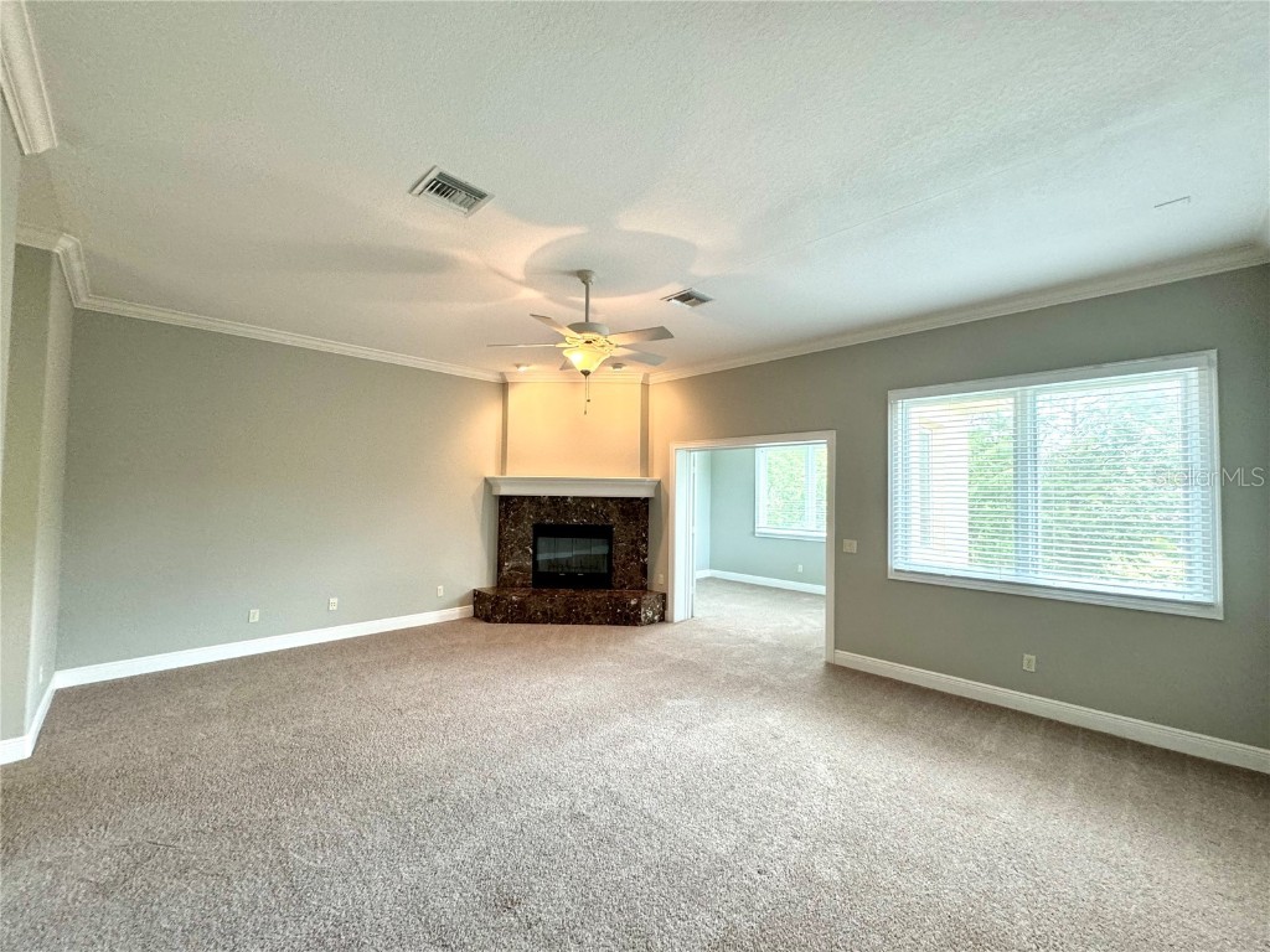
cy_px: 476
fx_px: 514
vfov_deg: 85.7
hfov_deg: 102.1
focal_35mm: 14
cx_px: 635
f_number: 2.2
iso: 200
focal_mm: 2.22
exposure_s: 1/60
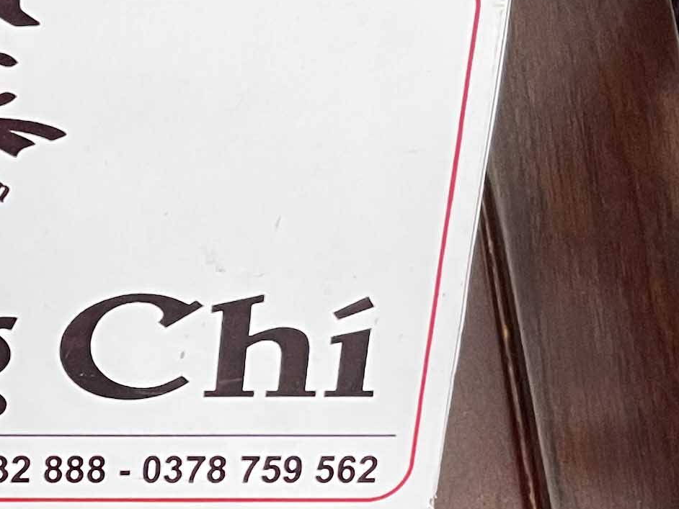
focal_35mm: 107
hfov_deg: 17.7
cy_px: 698
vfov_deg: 13.3
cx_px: -81
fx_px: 2099
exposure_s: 1/50
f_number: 1.6
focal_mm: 5.1
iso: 200
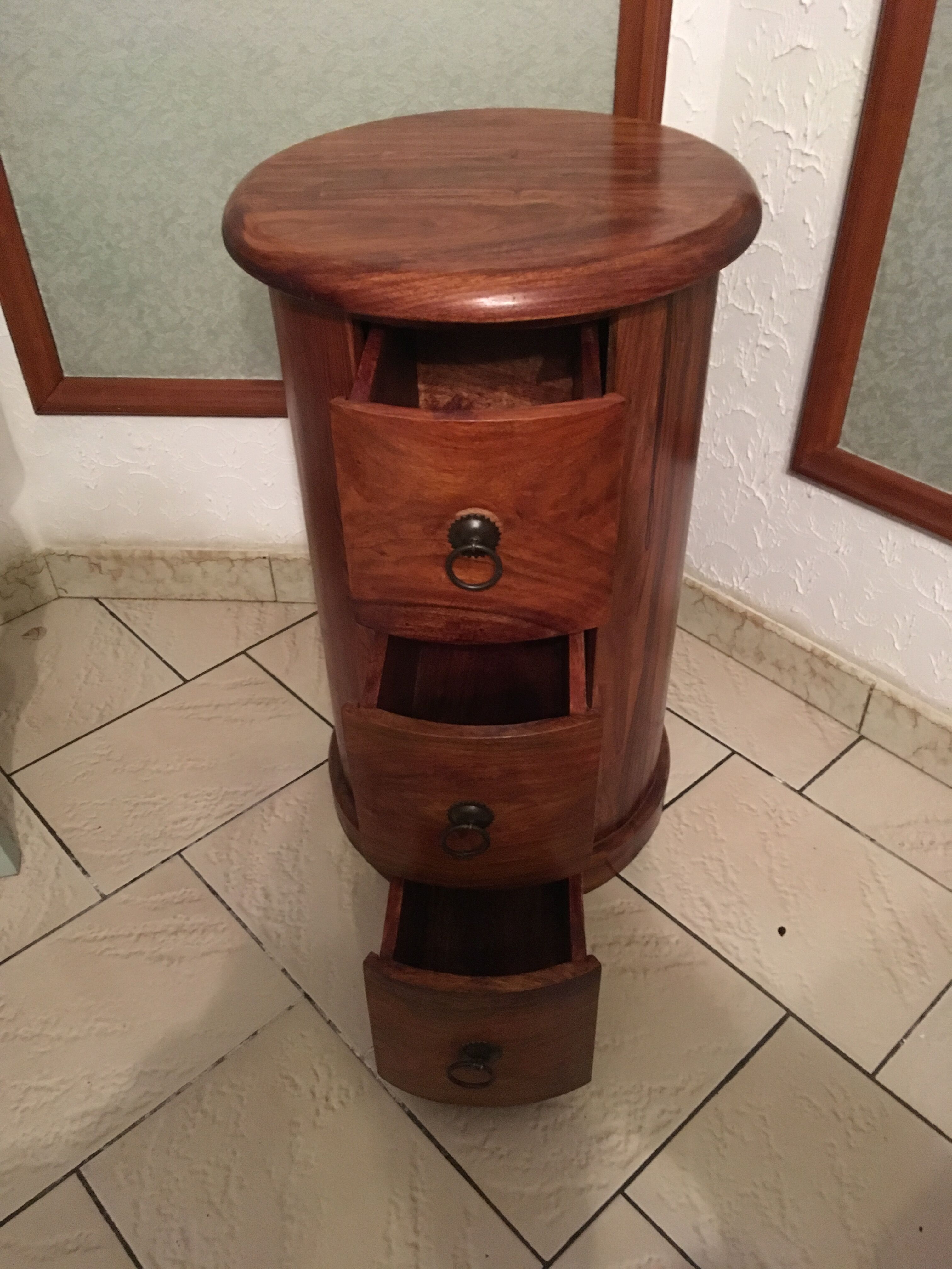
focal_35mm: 29
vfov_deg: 61.7
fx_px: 1063
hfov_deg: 48.2
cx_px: 476
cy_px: 634
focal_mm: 4.15
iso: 500
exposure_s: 1/17
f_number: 2.2
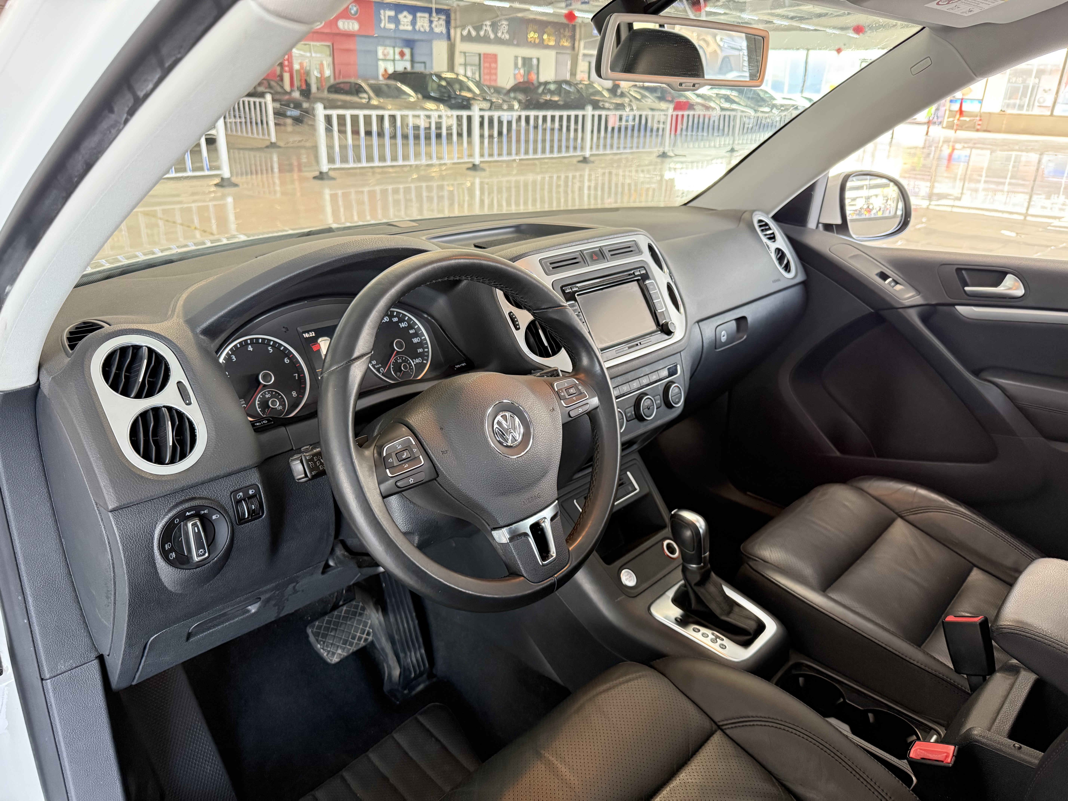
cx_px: 534
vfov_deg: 56.8
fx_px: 740
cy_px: 400
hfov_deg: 71.6
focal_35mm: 24
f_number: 1.78
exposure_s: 1/60
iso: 640
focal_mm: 6.76
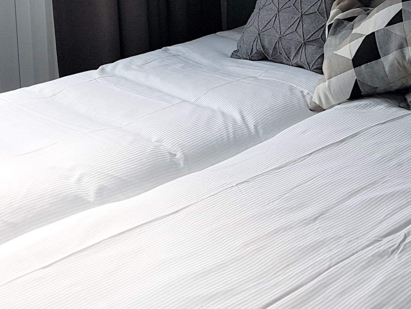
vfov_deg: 19.5
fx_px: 855
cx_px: 325
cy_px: -36
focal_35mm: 72
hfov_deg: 26.6
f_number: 1.7
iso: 50
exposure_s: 1/454
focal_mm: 4.2
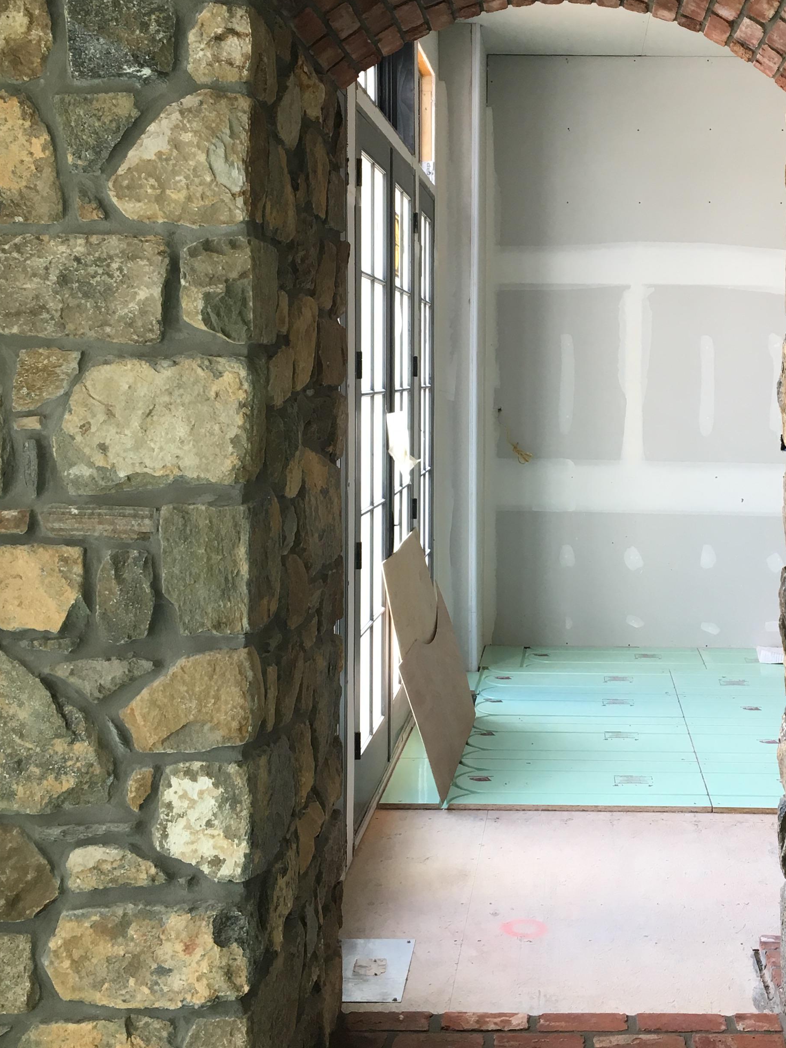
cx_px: 563
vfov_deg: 39.5
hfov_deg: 29.9
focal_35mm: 48
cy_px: 423
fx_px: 1453
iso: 25
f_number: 2.2
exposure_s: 1/40
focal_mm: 4.15
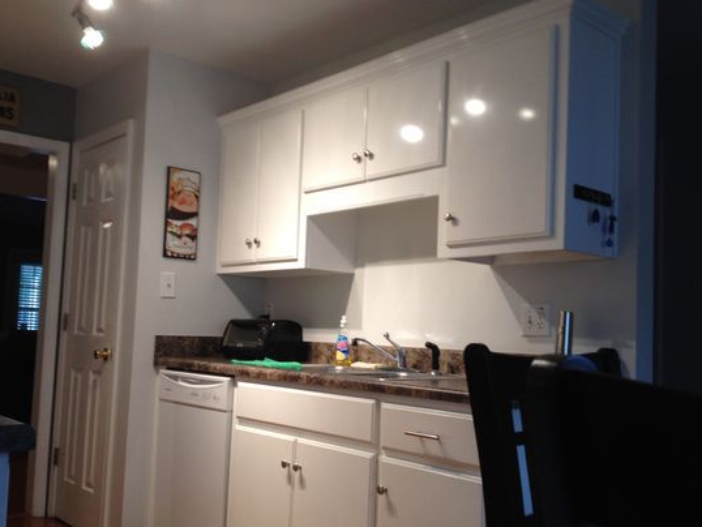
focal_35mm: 39
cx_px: 343
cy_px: 290
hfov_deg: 47.8
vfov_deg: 36.8
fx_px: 791
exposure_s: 1/20
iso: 64
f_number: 2.4
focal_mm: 4.28
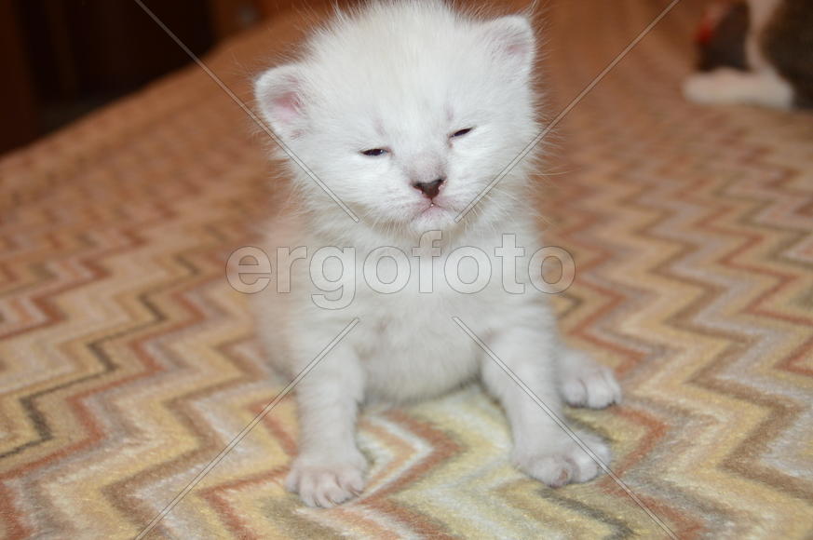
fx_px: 947
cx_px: 406
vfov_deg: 31.8
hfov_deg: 46.4
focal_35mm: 42
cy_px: 270
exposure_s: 1/60
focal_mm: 28
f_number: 4
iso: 800
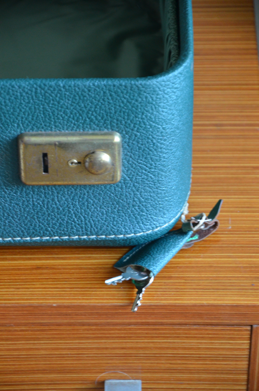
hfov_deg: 8.7
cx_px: 130
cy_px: 196
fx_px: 1707
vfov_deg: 13.1
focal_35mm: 158
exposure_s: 1/10
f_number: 5.6
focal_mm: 105
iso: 1600
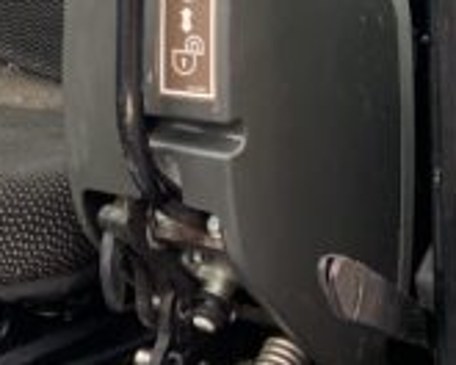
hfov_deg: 17.4
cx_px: 116
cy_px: -227
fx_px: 1485
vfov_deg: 13.0
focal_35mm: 110
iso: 16
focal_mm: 3
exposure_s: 1/303
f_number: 1.8
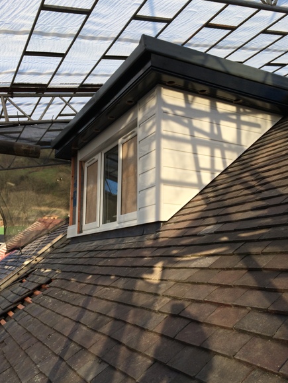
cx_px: 138
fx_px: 355
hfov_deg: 44.1
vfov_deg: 56.8
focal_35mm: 32
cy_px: 205
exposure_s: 1/287
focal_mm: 4.15
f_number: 2.2
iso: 32
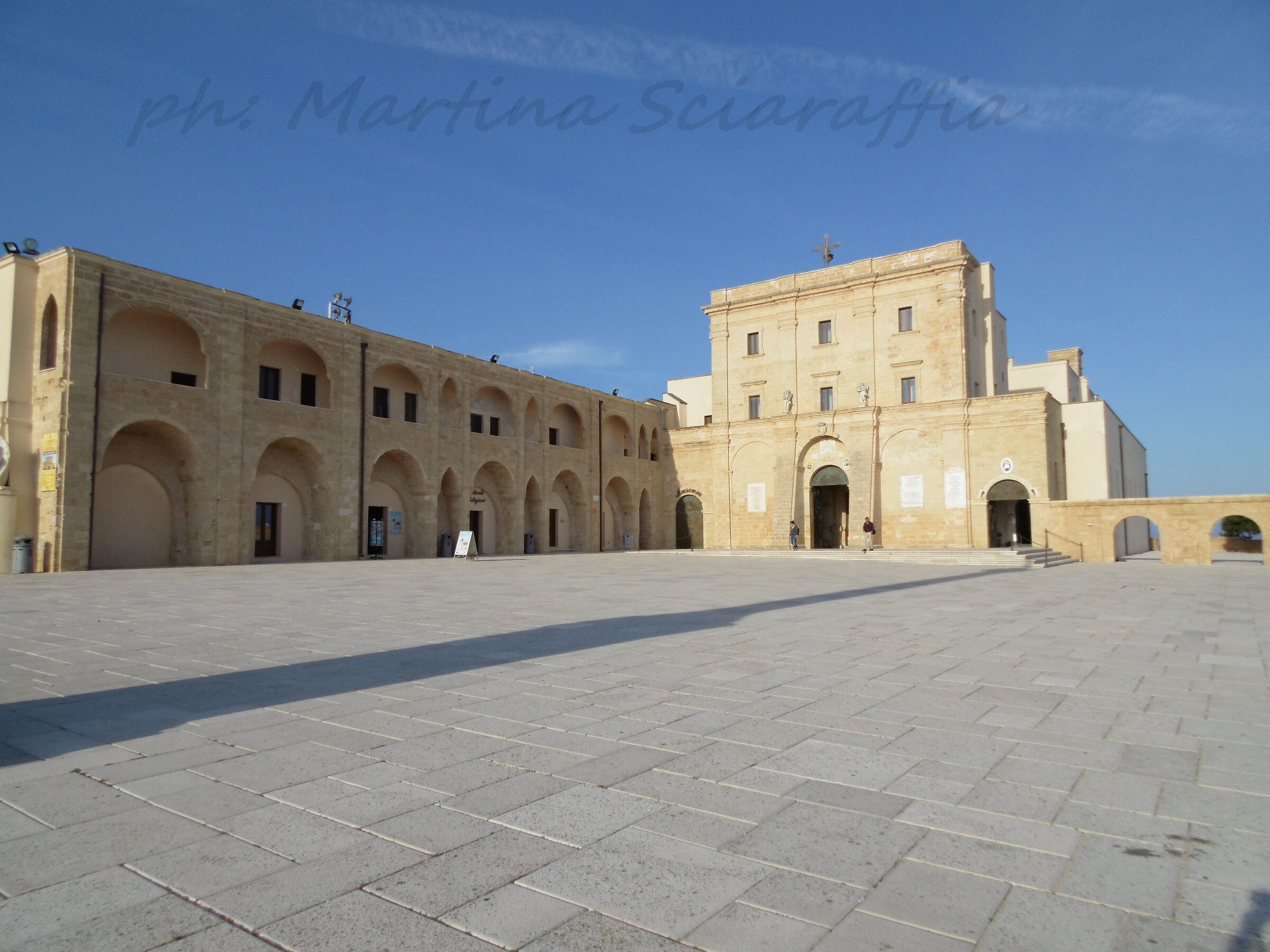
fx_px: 807
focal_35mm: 22
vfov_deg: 61.1
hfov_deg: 76.4
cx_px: 635
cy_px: 476
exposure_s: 1/250
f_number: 8.6
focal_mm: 4
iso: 100
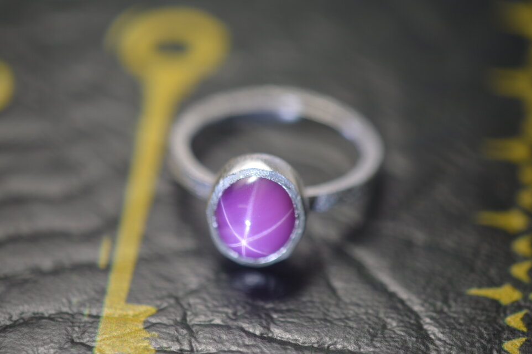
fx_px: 1883
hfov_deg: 16.1
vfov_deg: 10.7
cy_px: 177
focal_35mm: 128
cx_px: 266
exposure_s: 1/125
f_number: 4.2
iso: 100
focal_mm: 85
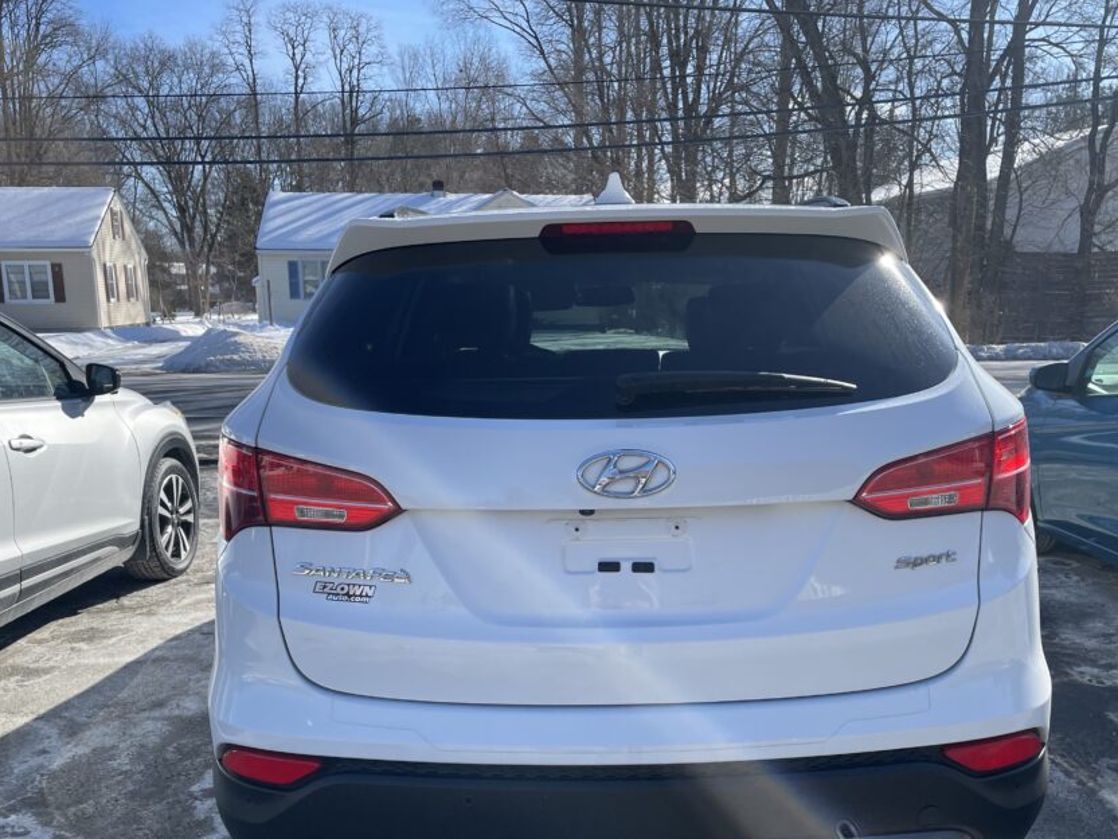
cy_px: 495
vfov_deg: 44.0
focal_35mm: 32
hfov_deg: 56.7
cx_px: 605
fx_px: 1034
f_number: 1.6
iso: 32
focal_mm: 4.2
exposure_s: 1/2304
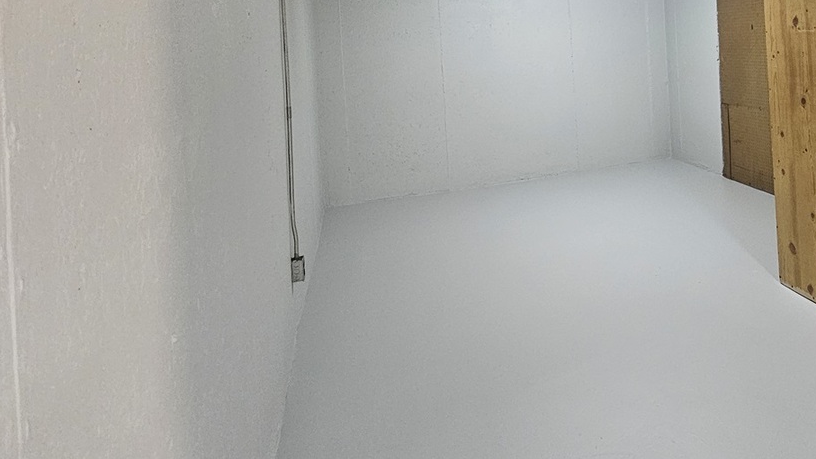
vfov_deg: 42.0
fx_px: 541
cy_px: 40
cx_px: 574
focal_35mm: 25
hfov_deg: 70.8
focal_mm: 2.2
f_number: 2.2
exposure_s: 1/30
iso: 500
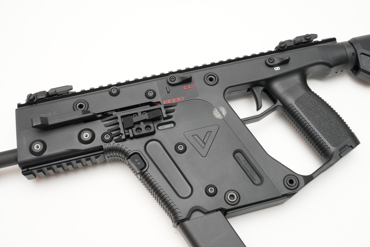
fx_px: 452
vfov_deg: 30.5
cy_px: 123
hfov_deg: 44.5
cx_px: 188
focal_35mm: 44
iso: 1600
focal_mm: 43
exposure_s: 1/60
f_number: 20
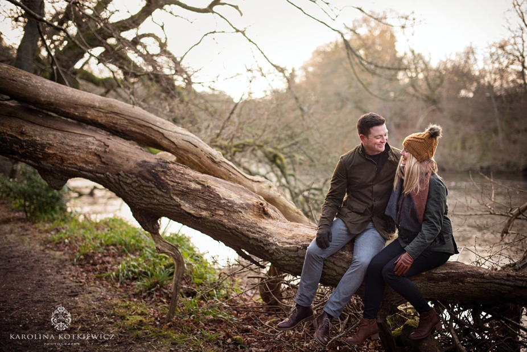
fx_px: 732
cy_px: 176
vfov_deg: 27.0
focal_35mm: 50
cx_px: 264
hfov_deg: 39.6
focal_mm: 50
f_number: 2.2
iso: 450
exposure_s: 1/320
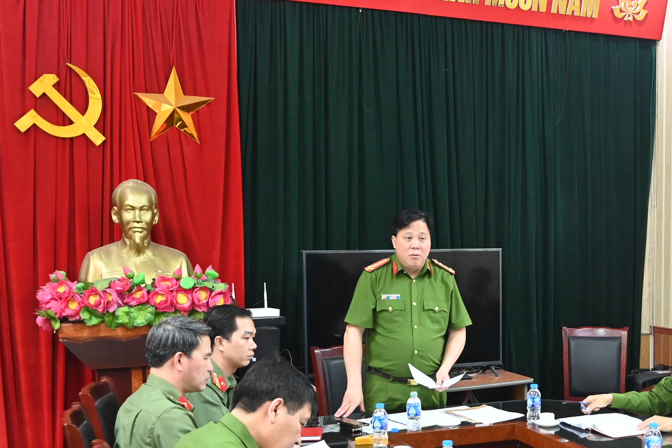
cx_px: 508
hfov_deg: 39.2
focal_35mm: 49
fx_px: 915
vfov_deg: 27.4
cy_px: 295
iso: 2800
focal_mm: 21
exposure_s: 1/125
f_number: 3.8
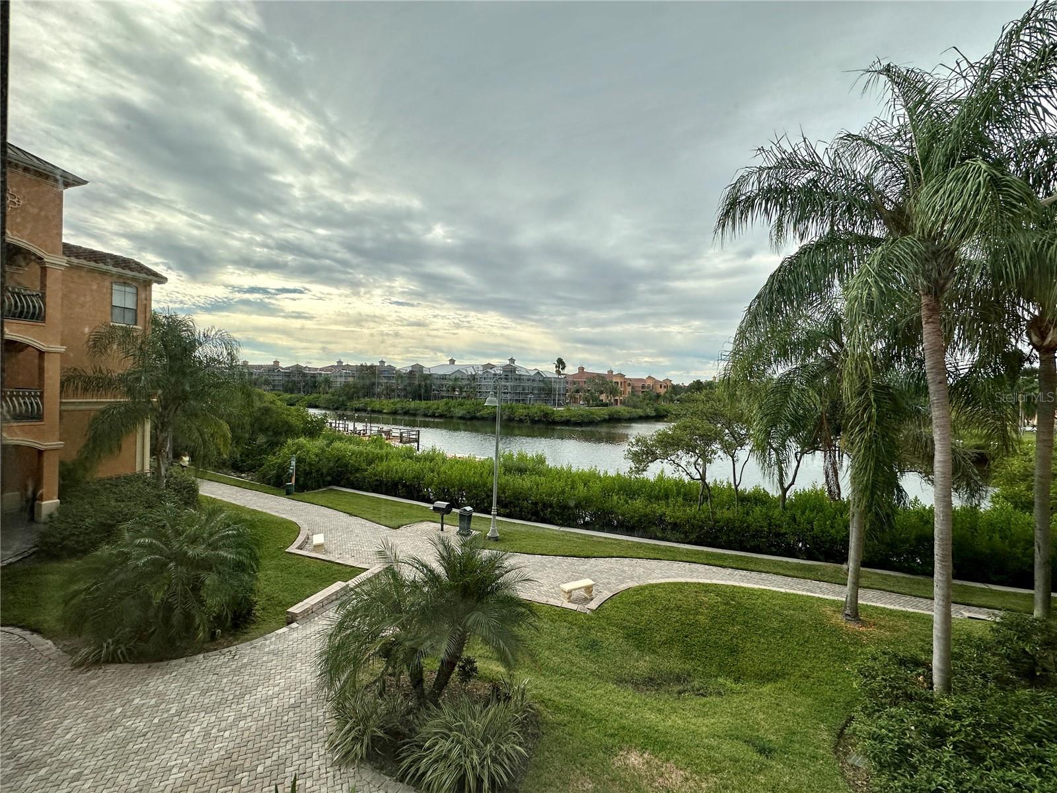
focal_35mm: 14
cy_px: 396
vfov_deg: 85.7
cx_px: 528
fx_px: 427
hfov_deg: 102.1
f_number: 2.2
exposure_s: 1/2020
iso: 50
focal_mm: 2.22
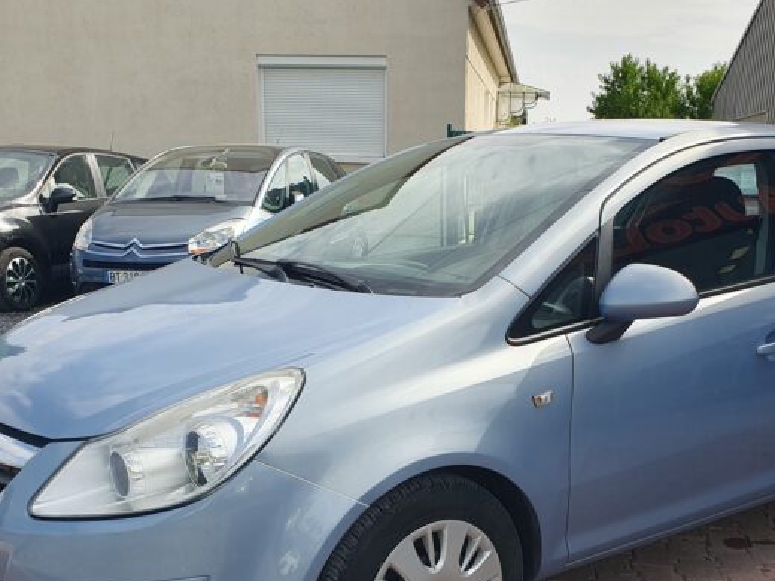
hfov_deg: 46.6
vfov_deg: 35.1
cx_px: 453
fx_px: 896
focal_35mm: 40
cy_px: 438
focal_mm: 4.32
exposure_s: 1/1036
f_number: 2.4
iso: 50
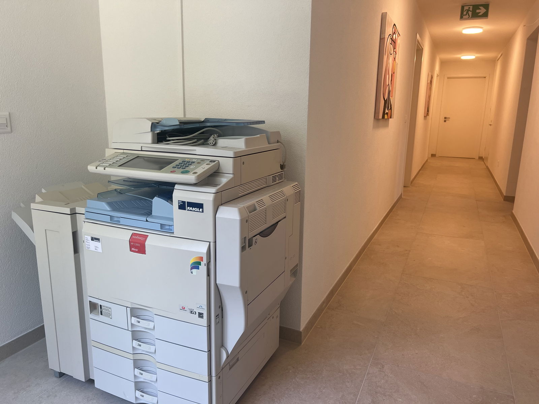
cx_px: 270
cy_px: 202
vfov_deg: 53.1
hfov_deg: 67.3
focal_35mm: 26
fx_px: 405
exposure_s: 1/121
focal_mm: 5.7
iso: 50
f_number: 1.5
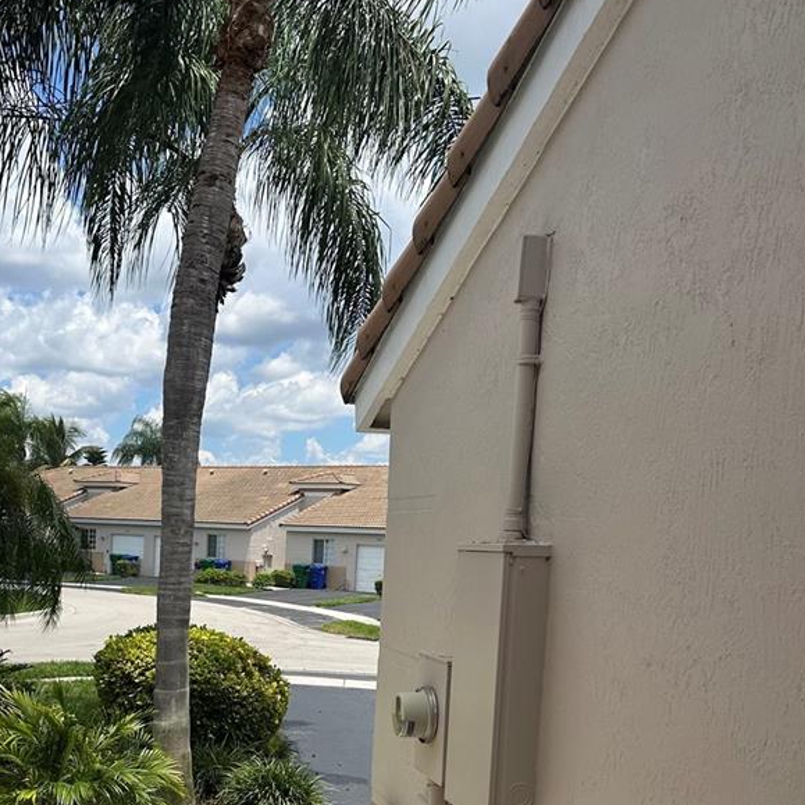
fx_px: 1158
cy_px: 659
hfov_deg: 37.8
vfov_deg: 36.8
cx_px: 257
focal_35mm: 44
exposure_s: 1/6623
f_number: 1.78
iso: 80
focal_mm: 6.86
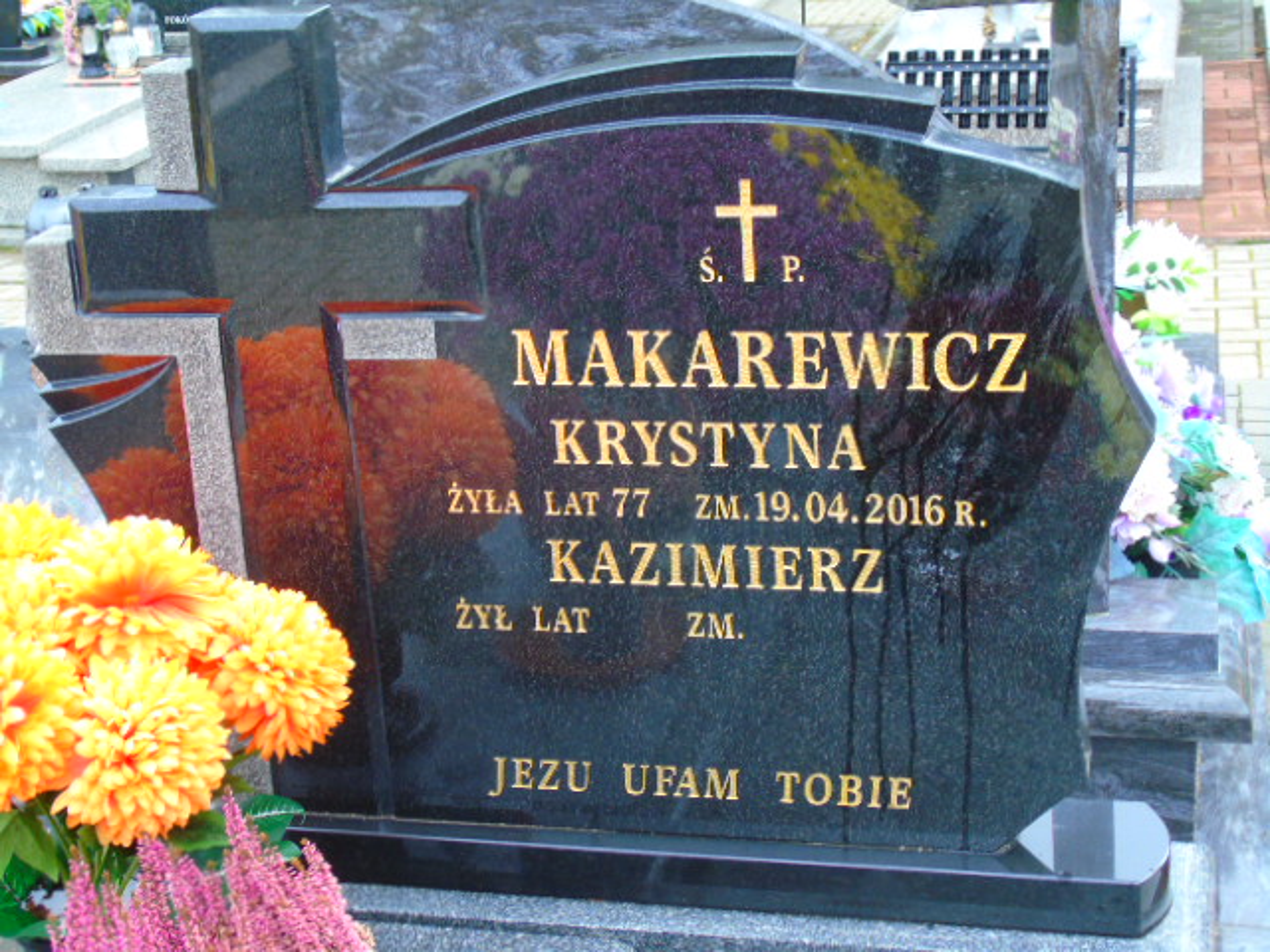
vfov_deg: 23.7
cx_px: 635
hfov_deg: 31.2
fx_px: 2275
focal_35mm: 62
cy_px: 476
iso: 250
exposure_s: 1/30
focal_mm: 11
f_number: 4.5
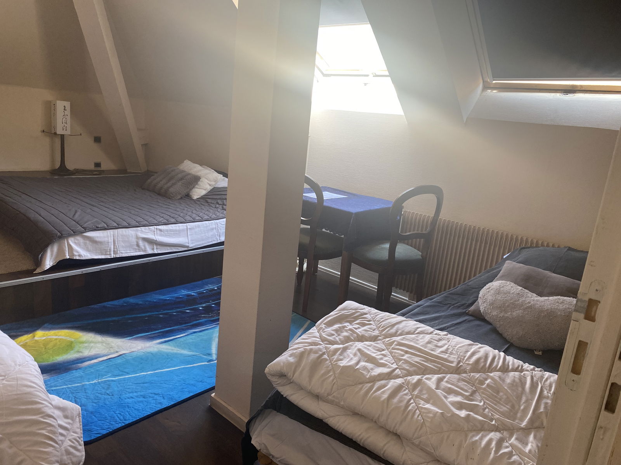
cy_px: 232
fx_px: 466
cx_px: 310
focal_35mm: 26
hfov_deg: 67.3
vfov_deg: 53.1
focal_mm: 4.25
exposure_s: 1/100
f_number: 1.8
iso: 125
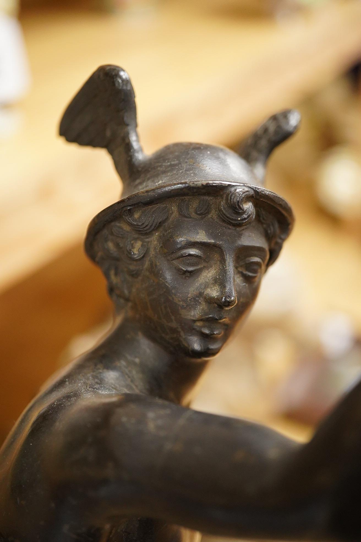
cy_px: 271
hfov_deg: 29.9
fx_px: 677
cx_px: 180
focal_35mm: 45
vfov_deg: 43.6
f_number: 5
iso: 2500
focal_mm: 30
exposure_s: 1/125
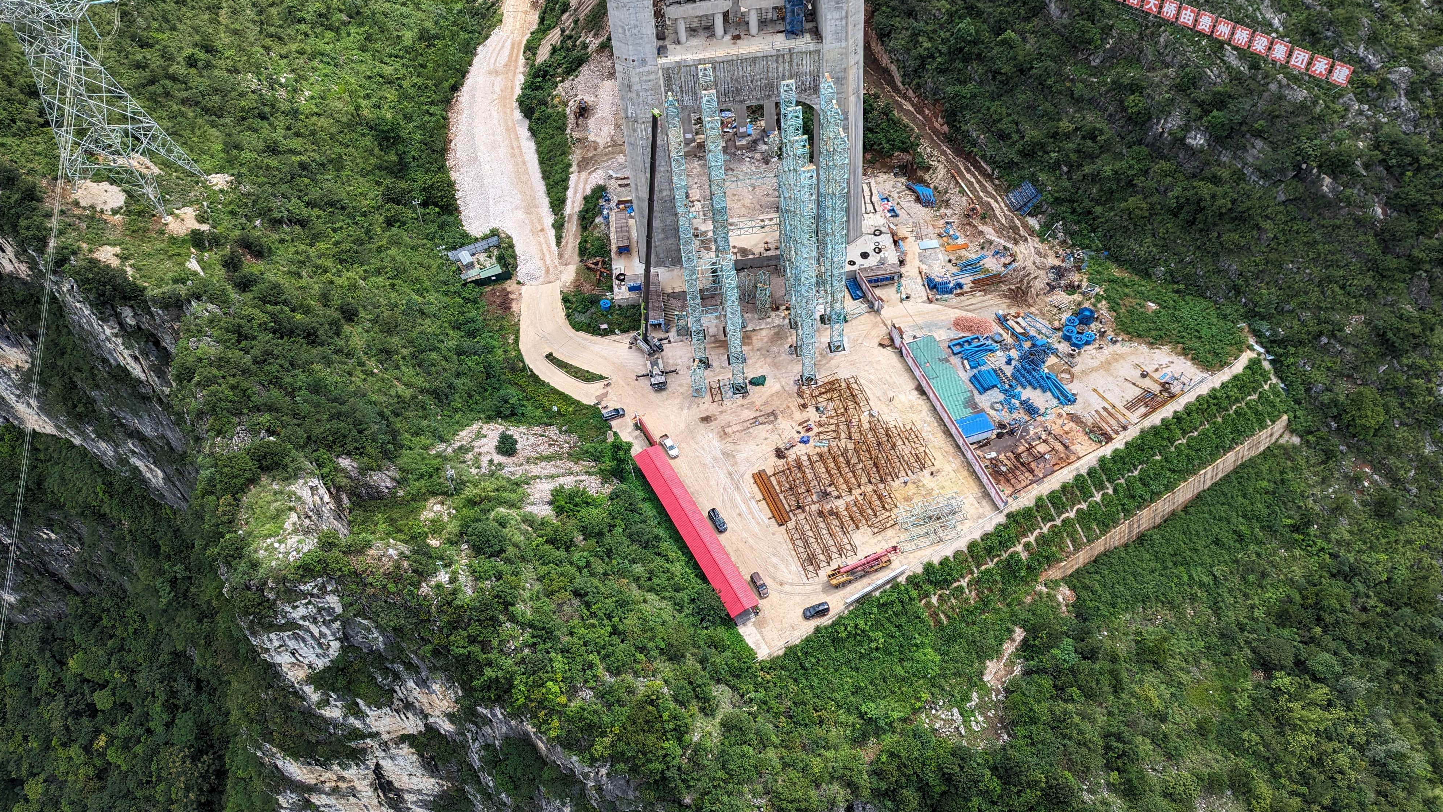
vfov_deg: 42.9
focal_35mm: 27
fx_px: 1033
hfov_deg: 69.9
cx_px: 719
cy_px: 418
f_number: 1.85
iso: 43
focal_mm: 6.81
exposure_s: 1/1919
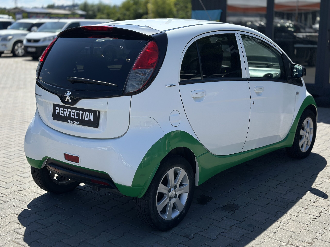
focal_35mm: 48
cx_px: 165
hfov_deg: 39.7
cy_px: 124
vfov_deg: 30.3
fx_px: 458
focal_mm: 6.86
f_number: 1.78
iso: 100
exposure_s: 1/7092
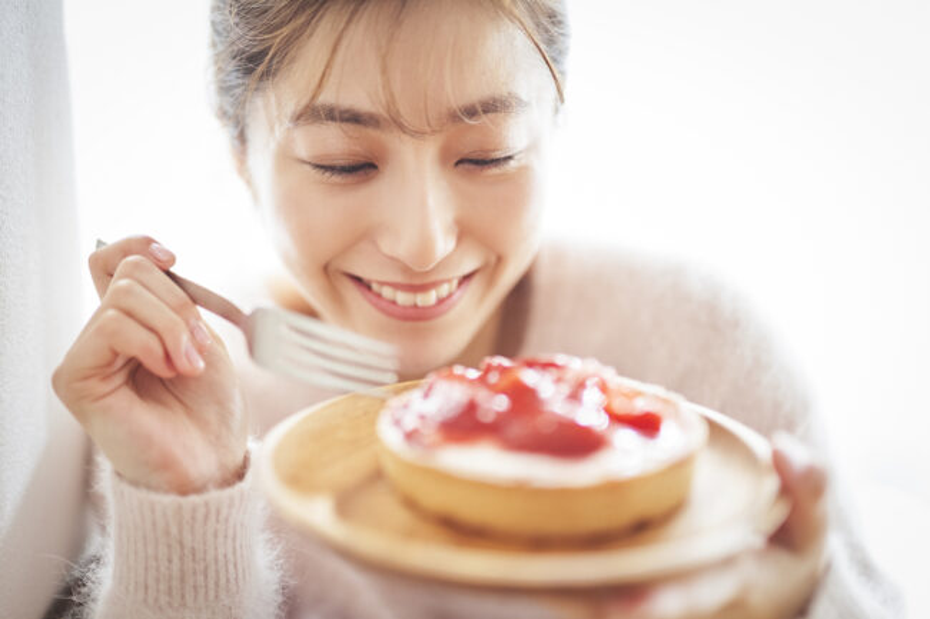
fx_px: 1291
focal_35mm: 50
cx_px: 465
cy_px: 310
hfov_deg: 39.6
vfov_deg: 27.0
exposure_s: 1/500
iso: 100
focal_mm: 50
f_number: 1.4
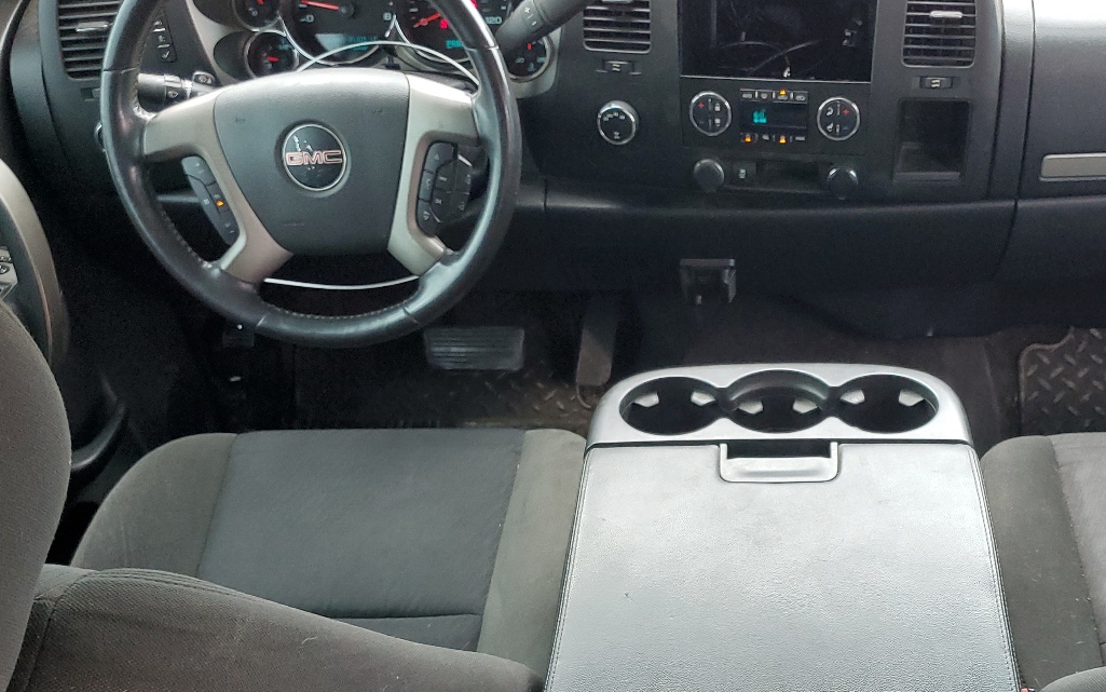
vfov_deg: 29.3
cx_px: 795
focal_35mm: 43
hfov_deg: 45.0
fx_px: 1296
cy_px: 541
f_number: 1.5
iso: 98
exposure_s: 1/120
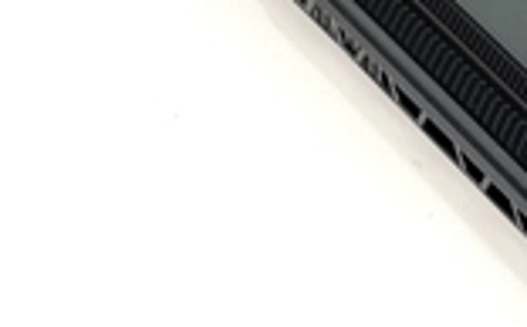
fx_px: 3743
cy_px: -563
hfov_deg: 7.9
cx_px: 696
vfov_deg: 4.8
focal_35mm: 261
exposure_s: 1/165
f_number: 1.78
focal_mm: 6.76
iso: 80
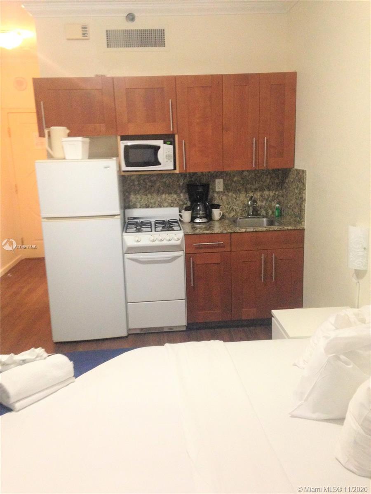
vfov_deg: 55.4
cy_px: 247
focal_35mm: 33
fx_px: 472
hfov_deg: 42.9
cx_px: 186
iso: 400
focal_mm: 4.12
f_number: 2.4
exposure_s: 1/20
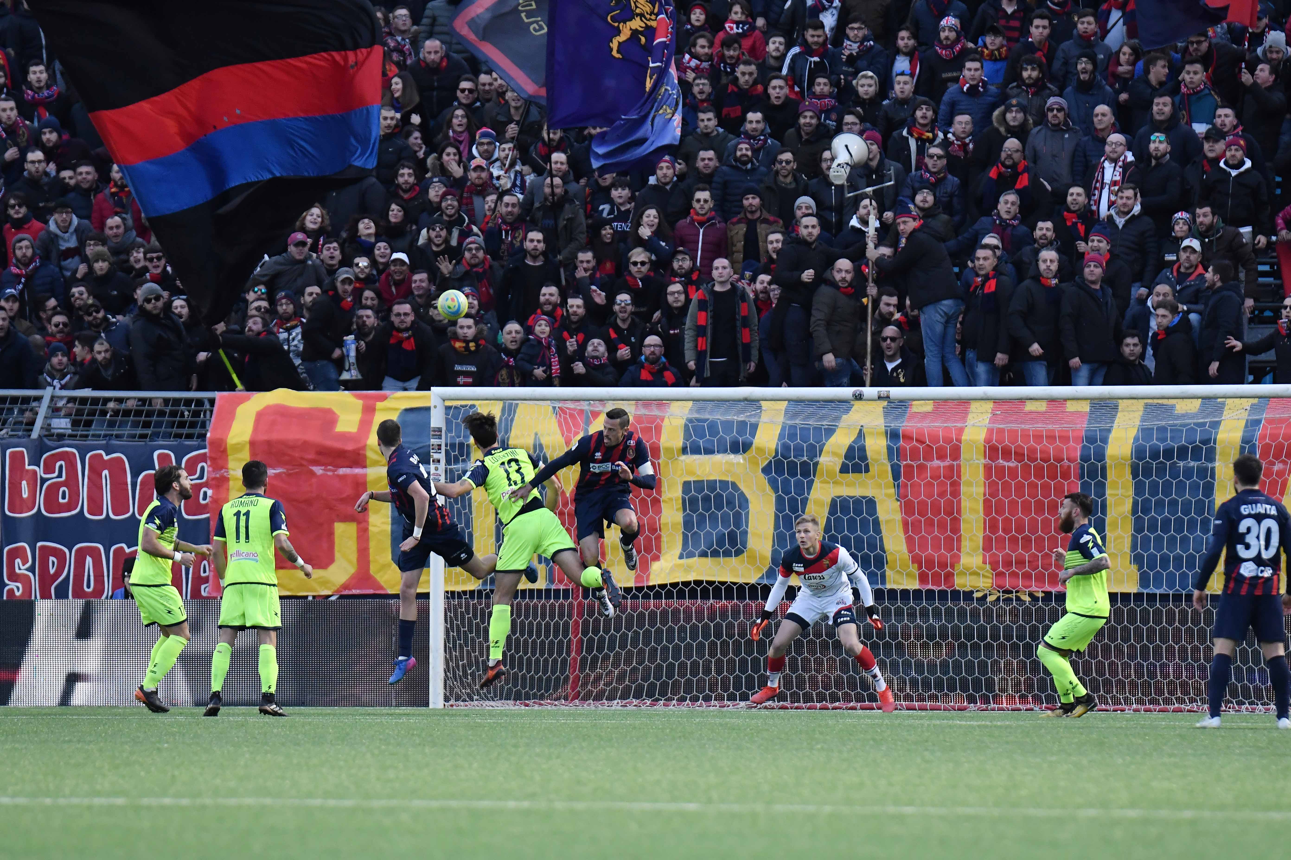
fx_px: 14523
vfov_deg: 3.4
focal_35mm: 405
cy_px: 430
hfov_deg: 5.1
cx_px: 646
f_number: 4.5
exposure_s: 1/1250
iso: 2000
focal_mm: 270
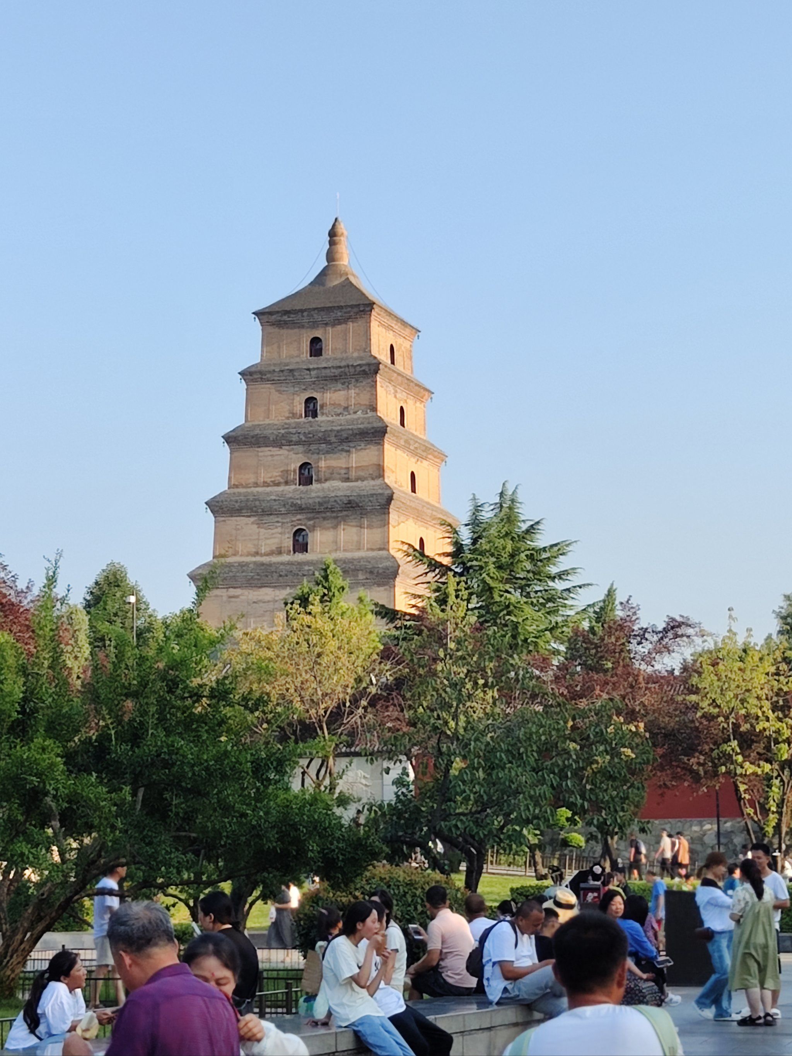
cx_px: 396
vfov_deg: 25.0
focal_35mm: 78
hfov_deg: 18.9
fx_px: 2380
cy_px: 528
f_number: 1.88
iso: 50
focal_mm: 5.59
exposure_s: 1/1000
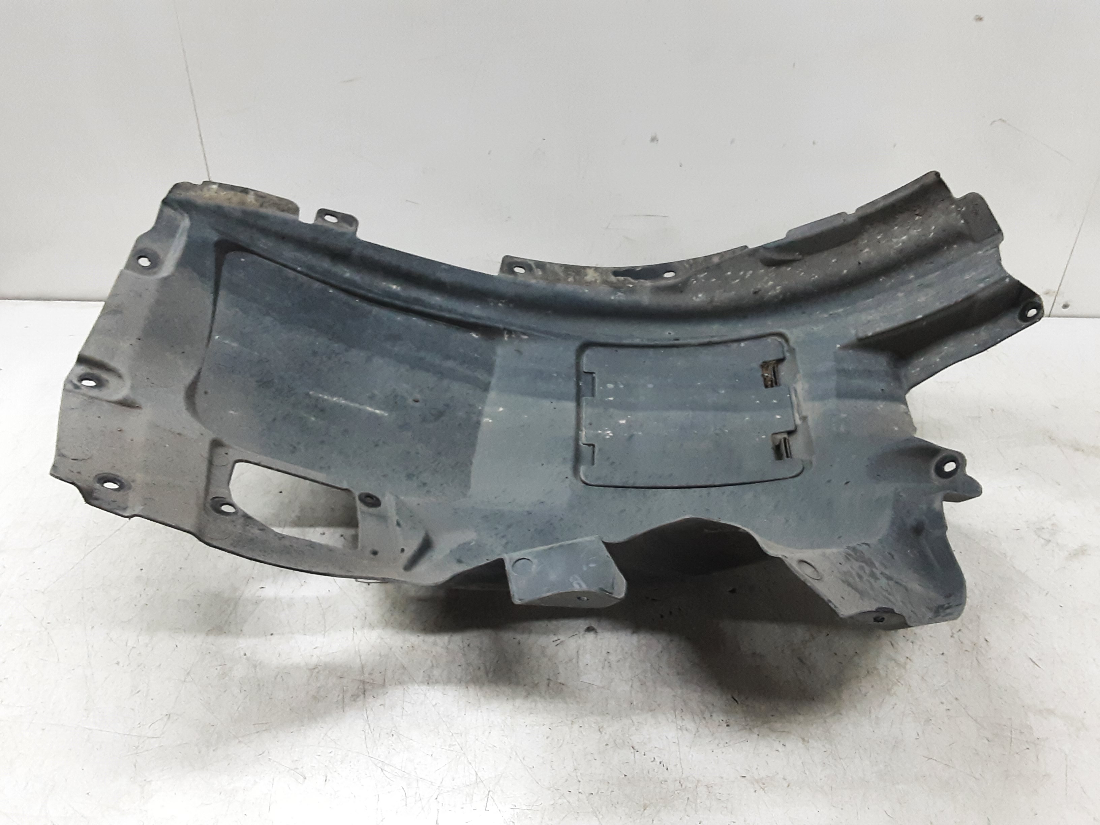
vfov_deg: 51.4
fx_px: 858
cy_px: 412
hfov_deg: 65.3
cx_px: 550
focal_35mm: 27
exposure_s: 1/50
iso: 200
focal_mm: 2.91
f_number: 1.9
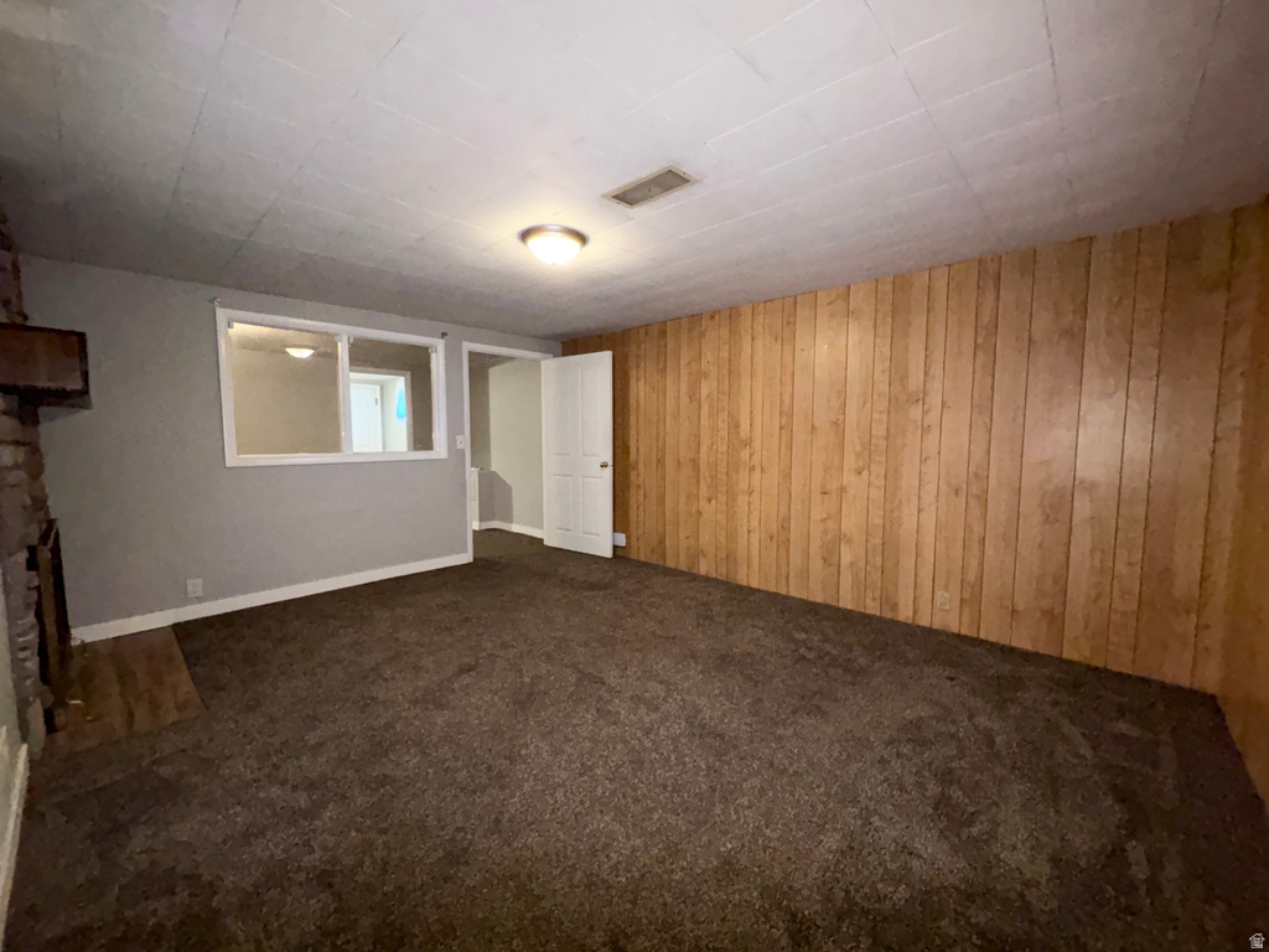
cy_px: 476
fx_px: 513
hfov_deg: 102.1
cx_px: 634
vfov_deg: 85.7
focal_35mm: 14
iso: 400
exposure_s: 1/30
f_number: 2.2
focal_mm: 2.22
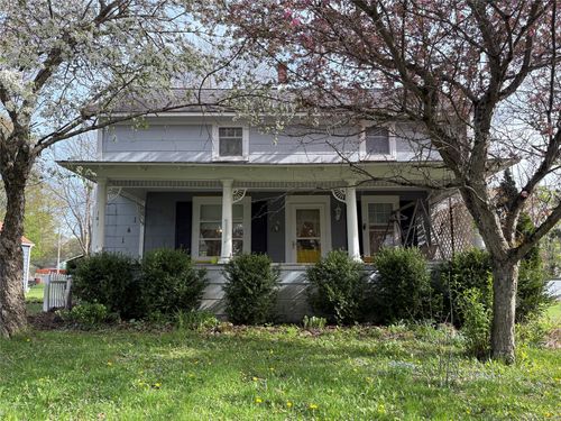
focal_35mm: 26
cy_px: 210
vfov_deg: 53.1
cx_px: 280
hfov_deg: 67.3
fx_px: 421
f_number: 1.6
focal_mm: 5.96
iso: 64
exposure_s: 1/576
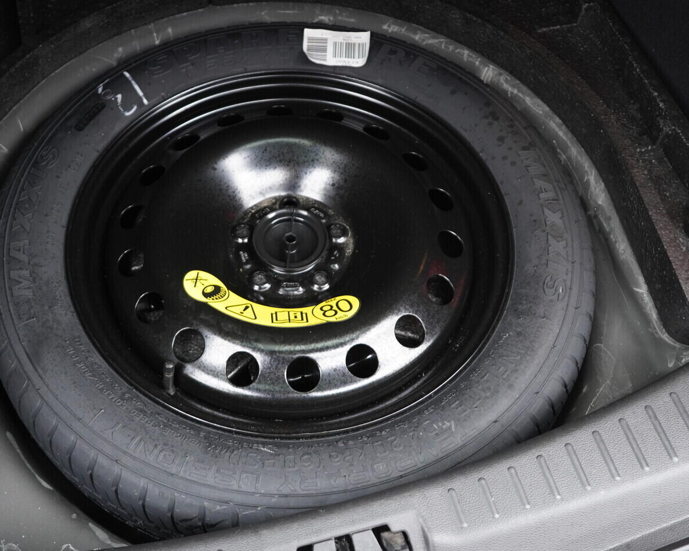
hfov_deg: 44.7
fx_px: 836
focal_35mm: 41
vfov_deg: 36.5
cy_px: 276
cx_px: 302
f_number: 2.8
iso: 800
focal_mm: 24
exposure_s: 1/40
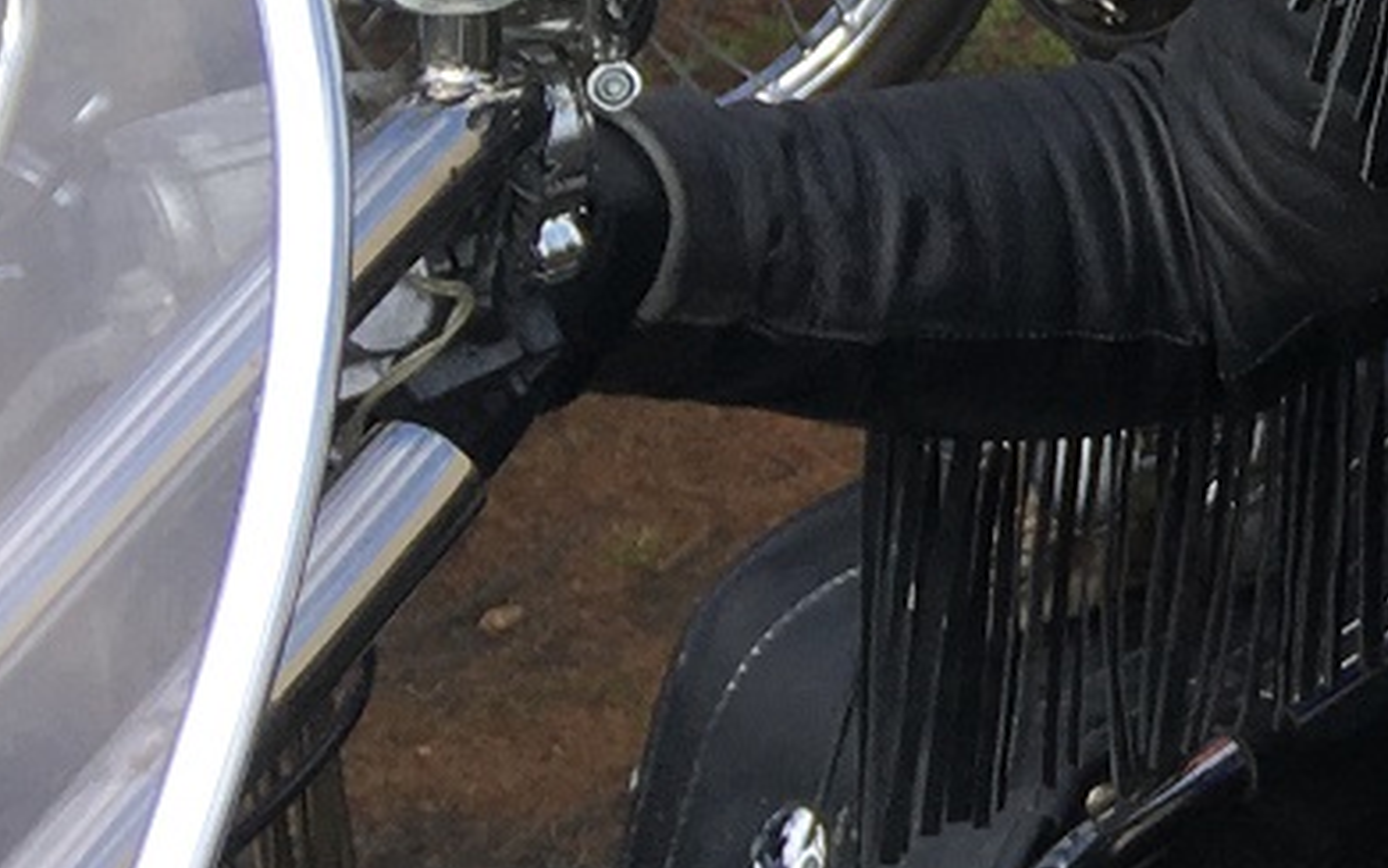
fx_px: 4768
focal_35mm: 126
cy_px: -430
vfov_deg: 10.1
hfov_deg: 14.4
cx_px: 2594
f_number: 2.2
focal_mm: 4.15
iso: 25
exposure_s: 1/938
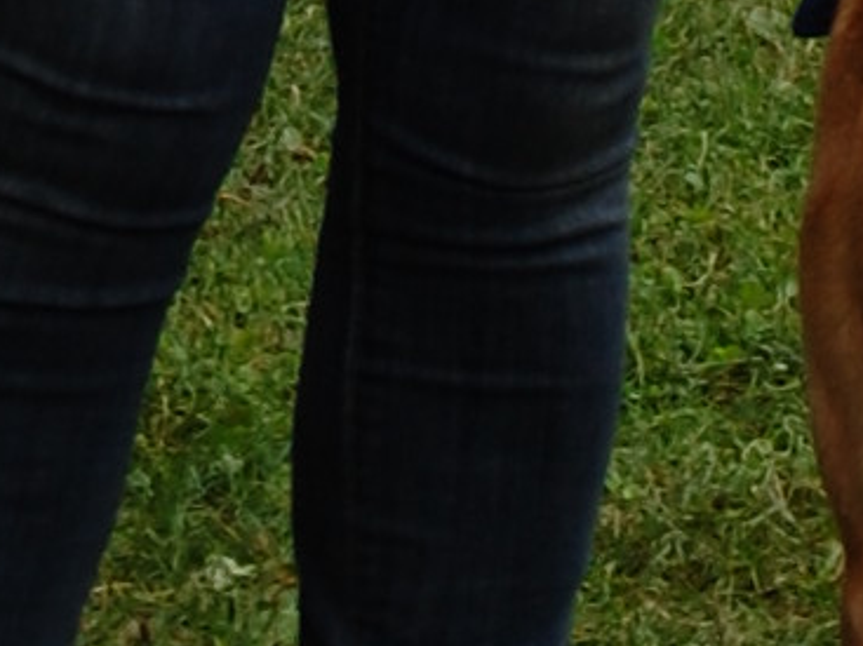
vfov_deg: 2.4
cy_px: -1229
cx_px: 832
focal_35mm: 615
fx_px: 15327
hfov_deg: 3.2
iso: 200
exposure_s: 1/160
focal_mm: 52
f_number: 6.3
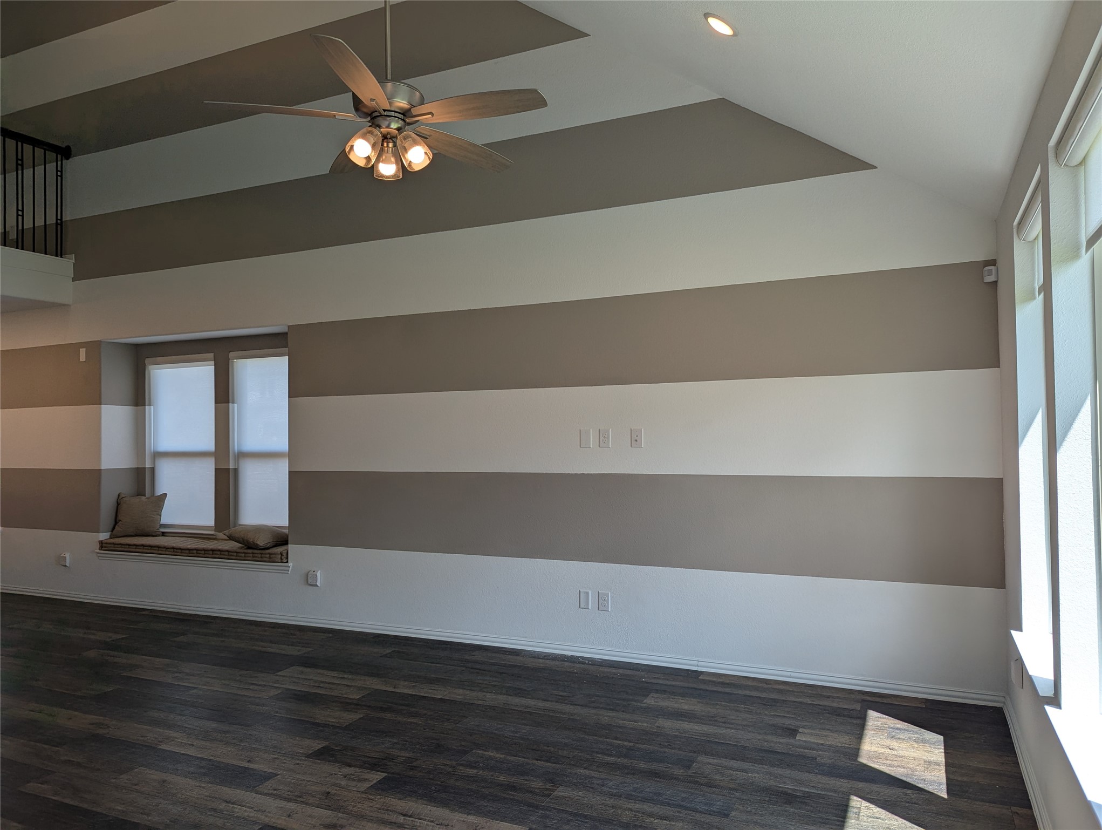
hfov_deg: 71.5
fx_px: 765
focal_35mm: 24
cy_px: 415
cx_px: 551
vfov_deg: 56.9
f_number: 1.85
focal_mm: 6.81
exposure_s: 1/376
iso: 45
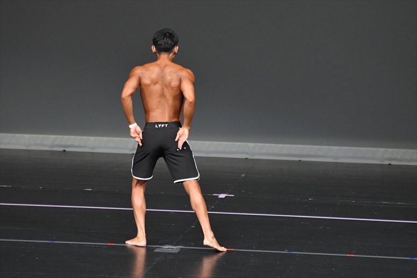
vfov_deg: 4.0
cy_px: 139
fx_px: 3994
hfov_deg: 6.0
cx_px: 208
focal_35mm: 345
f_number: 5.6
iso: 4000
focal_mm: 230
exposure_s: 1/400
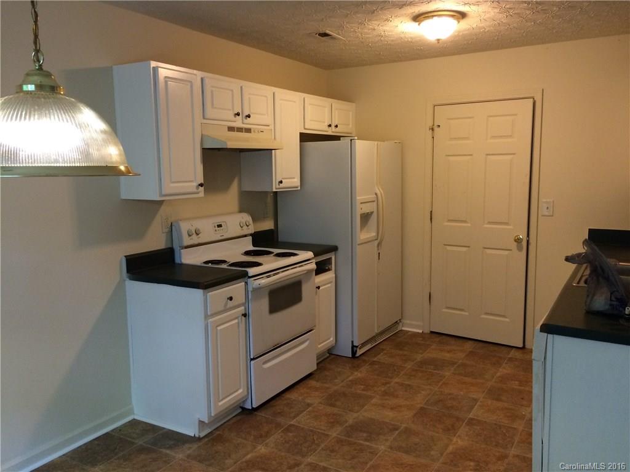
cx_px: 315
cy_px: 236
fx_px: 528
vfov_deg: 48.2
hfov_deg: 61.7
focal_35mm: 29
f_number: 2.2
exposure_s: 1/30
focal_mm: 4.15
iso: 160
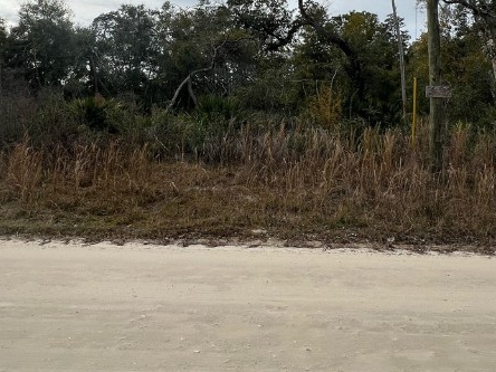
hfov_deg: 60.0
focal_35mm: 30
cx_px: 246
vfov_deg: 45.1
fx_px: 430
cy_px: 89
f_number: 1.8
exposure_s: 1/1393
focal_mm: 1.57
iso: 32
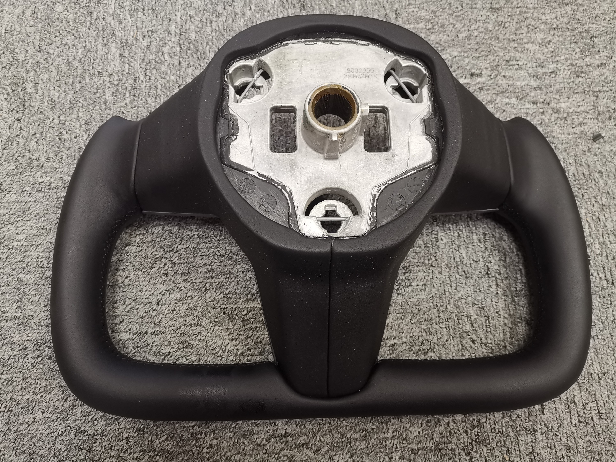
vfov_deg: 51.4
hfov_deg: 65.3
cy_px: 231
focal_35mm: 27
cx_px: 308
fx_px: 480
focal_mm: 4.75
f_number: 1.8
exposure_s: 1/33.3
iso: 500
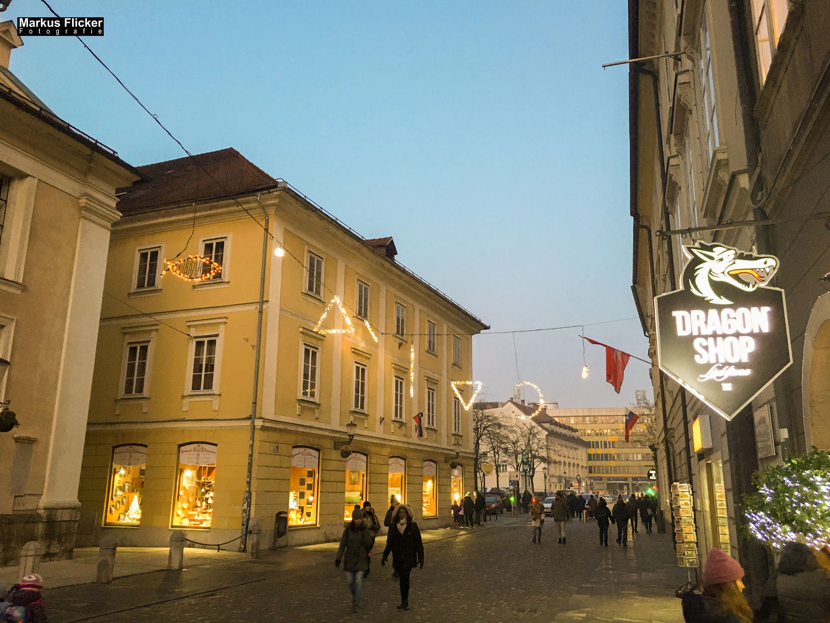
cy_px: 312
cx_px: 415
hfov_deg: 61.7
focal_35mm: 29
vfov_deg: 48.2
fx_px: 695
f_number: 2.2
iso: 200
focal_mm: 4.15
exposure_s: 1/25
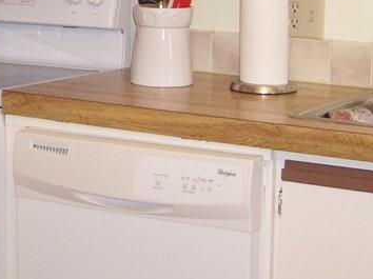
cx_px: 139
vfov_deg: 13.2
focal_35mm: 110
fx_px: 1184
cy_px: -17
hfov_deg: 17.9
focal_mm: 7.9
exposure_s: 1/40
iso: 200
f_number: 2.8
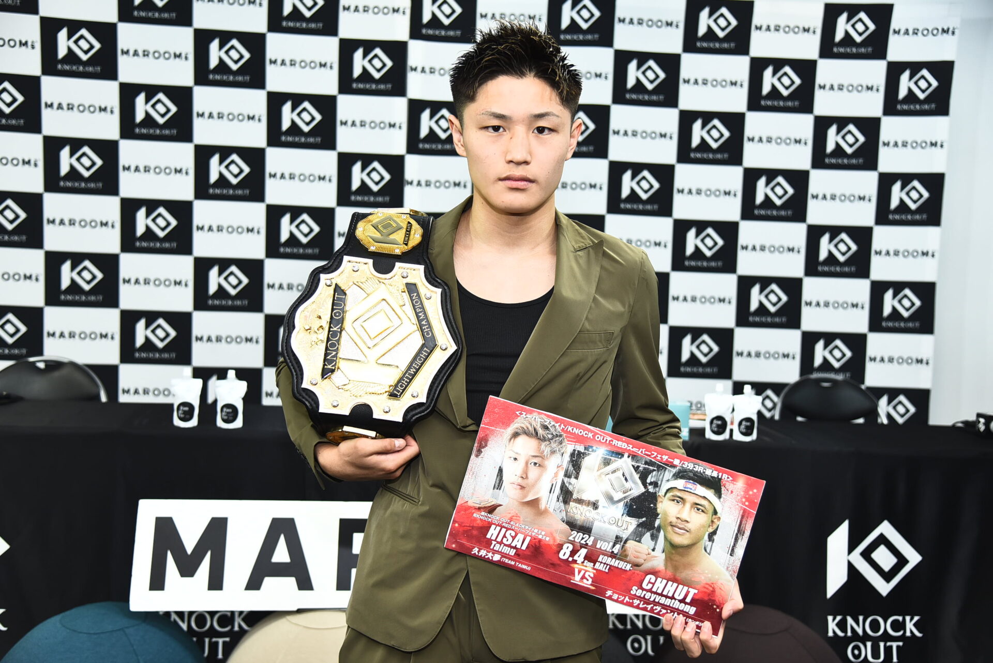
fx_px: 1214
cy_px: 332
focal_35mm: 44
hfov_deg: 44.5
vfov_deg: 30.5
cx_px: 496
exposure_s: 1/200
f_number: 4
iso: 500
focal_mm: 44
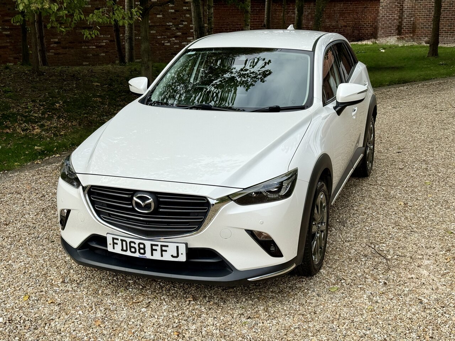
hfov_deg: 39.7
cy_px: 170
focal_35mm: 48
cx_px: 228
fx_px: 631
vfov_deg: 30.3
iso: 64
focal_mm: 6.76
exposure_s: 1/3096
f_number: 1.78
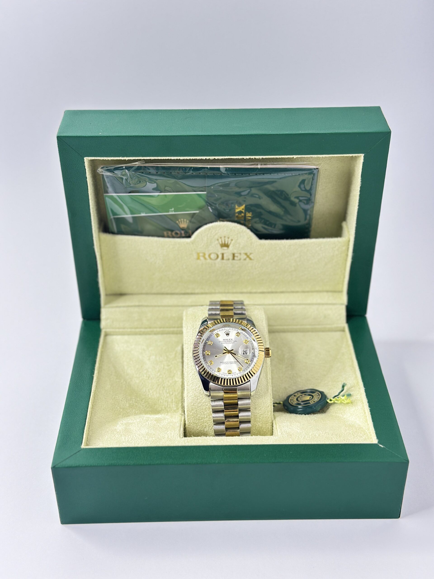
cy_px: 290
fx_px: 802
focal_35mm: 48
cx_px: 217
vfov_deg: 39.7
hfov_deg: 30.3
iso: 100
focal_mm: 6.86
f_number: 1.78
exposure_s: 1/104
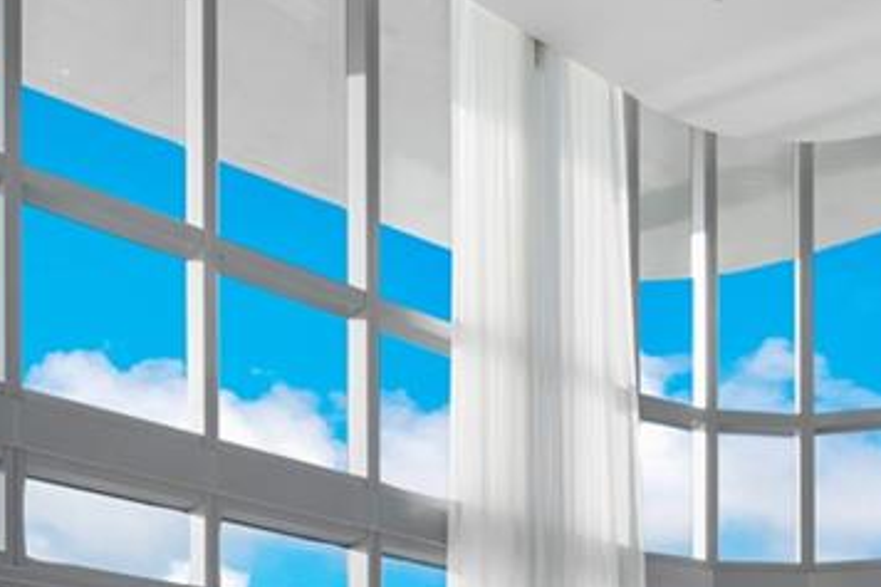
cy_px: 924
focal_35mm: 54
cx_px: 406
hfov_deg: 36.9
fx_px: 1321
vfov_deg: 20.7
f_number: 11
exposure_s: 1/50
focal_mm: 12
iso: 200
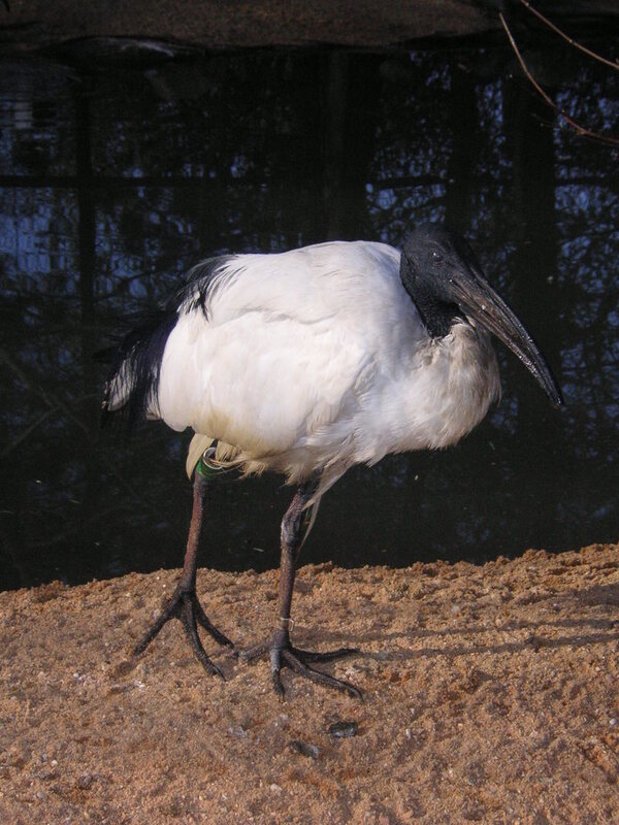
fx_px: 2027
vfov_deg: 23.0
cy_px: 412
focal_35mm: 85
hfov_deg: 17.4
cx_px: 310
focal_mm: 14.1
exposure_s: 1/1000
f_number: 4.7
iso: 125
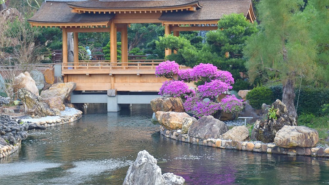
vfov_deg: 11.4
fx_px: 925
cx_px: 149
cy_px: 40
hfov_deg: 20.2
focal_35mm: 106
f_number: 5.6
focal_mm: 50
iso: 200
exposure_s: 1/250
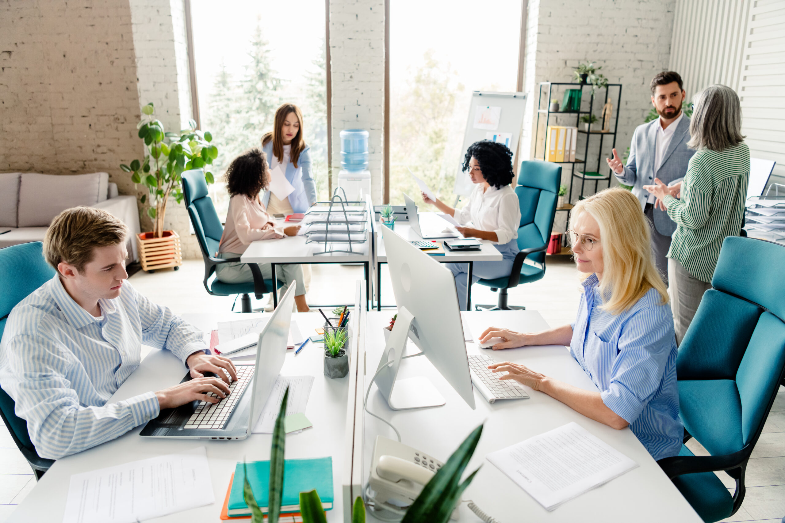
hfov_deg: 73.7
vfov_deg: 53.1
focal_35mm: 24
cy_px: 262
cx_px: 392
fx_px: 523
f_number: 2.8
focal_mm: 24
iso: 1000
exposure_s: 1/100
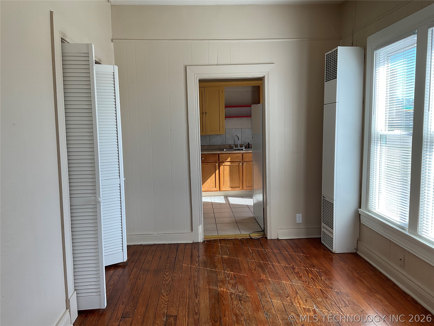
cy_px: 163
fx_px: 364
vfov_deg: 48.2
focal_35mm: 29
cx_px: 217
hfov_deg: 61.7
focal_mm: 3
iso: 32
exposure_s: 1/122
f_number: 1.8
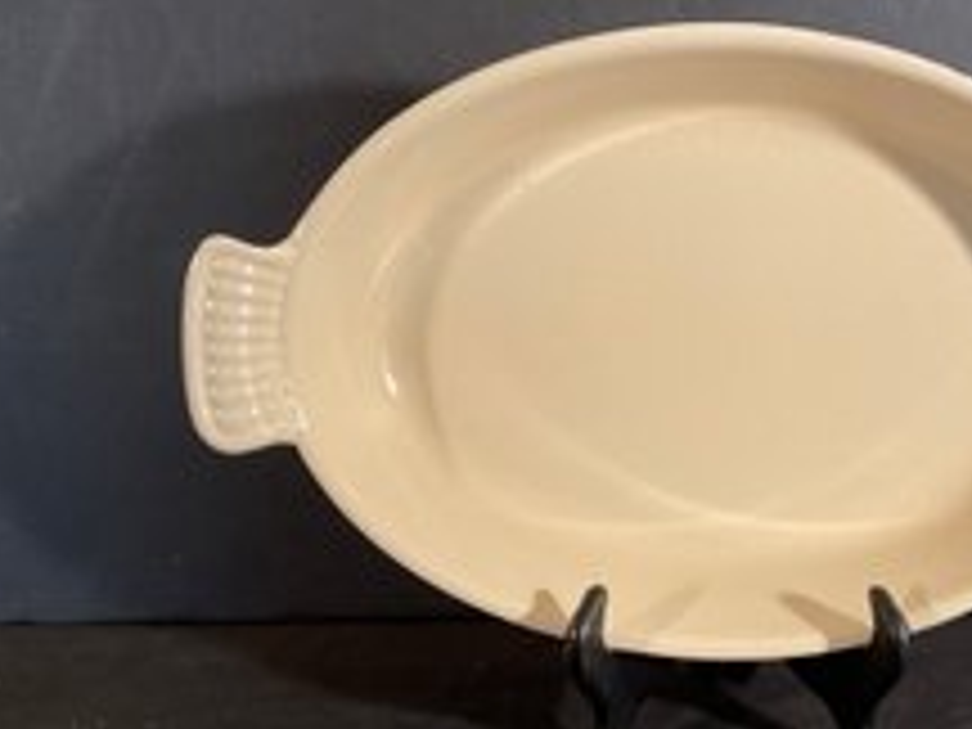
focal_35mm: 46
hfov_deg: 40.3
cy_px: 412
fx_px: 1292
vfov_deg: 31.5
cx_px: 700
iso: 100
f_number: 1.8
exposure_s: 1/60
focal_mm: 3
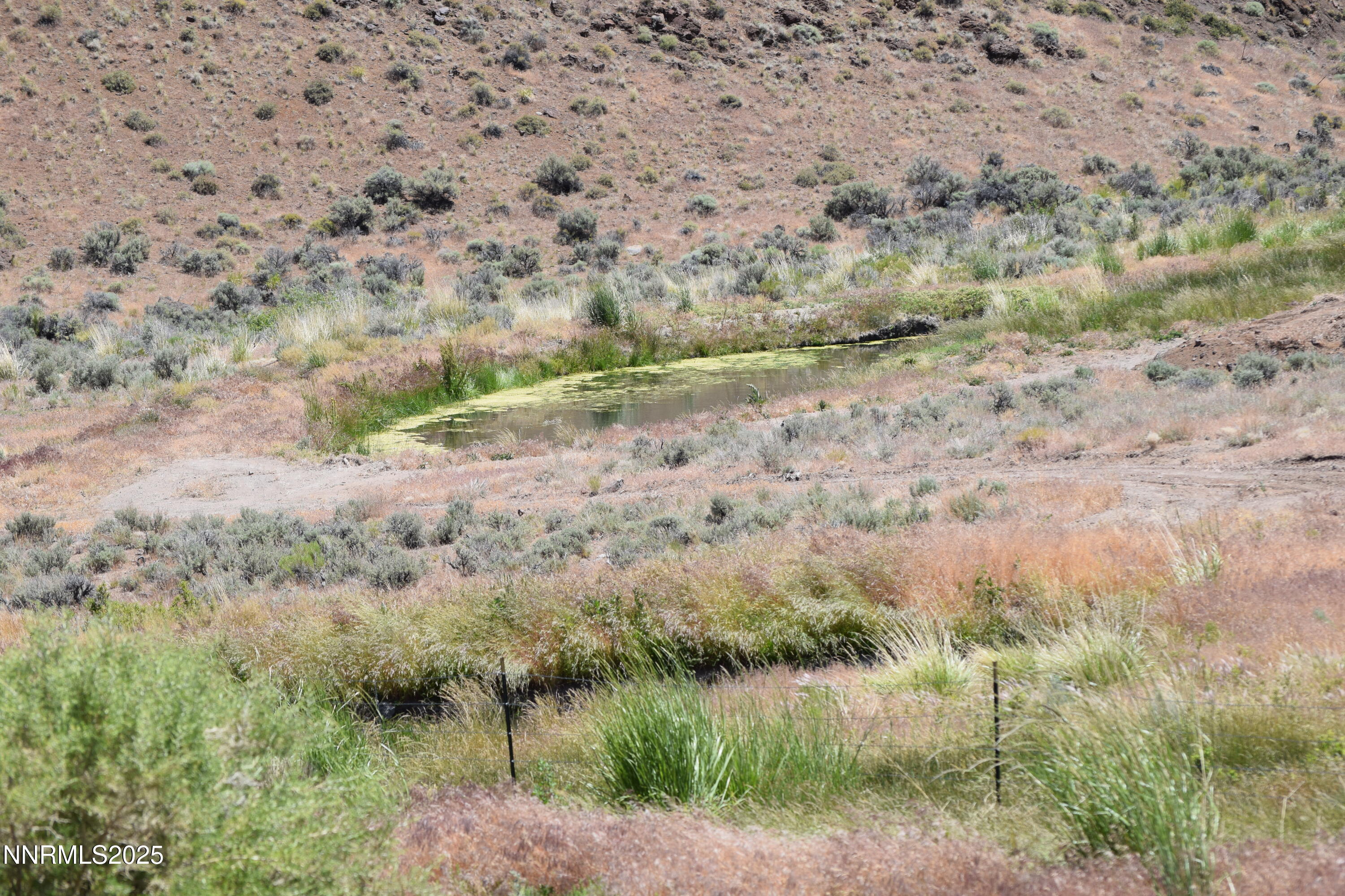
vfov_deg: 9.1
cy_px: 448
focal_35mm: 150
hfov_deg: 13.7
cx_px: 672
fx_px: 5604
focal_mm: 100
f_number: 10
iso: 200
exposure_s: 1/400
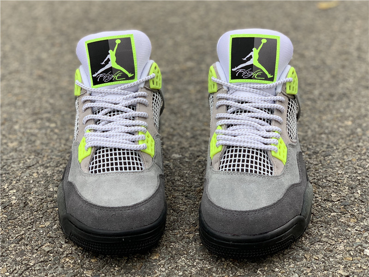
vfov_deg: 28.0
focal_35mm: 52
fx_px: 554
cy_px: 138
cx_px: 184
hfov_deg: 36.8
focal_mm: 6
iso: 20
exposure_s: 1/122
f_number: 2.4
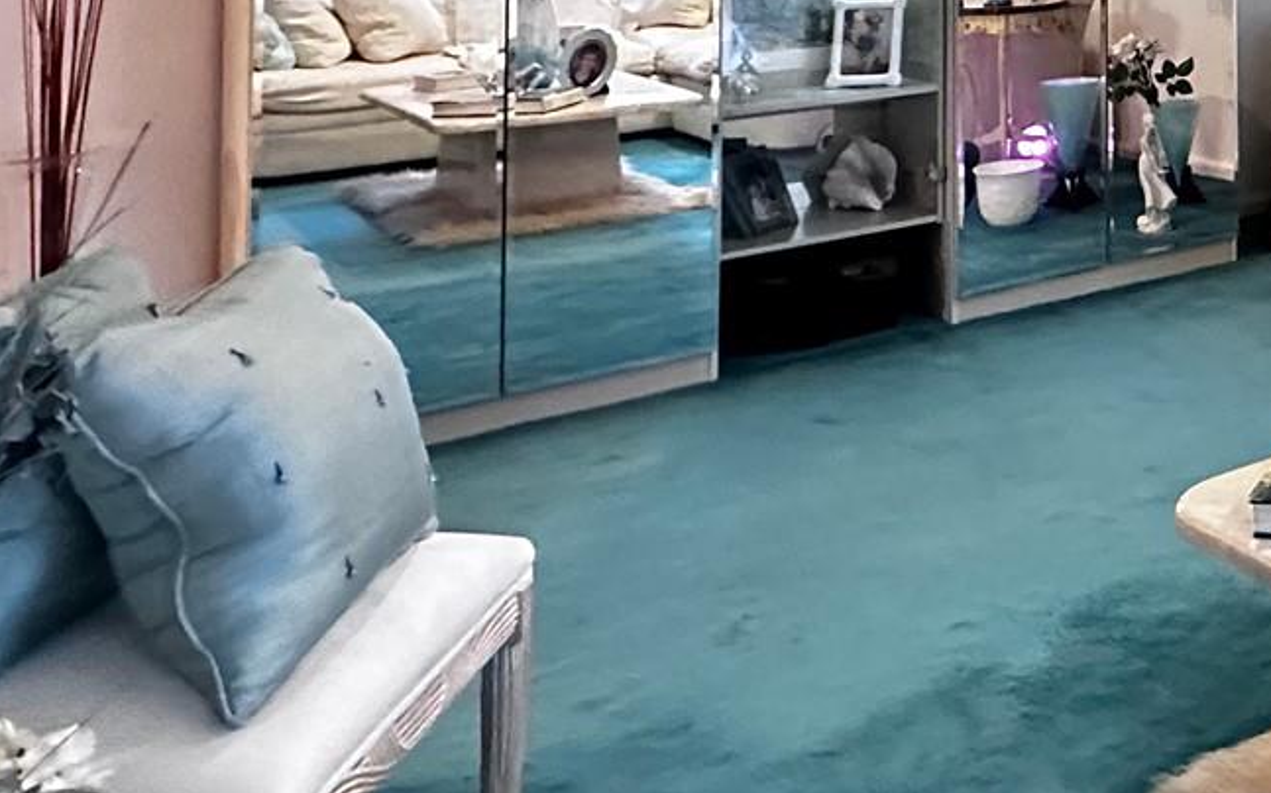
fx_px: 1628
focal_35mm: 47
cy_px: -226
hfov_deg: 33.8
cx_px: 1552
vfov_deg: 24.2
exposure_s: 1/60
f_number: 2.2
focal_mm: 2.22
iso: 1000
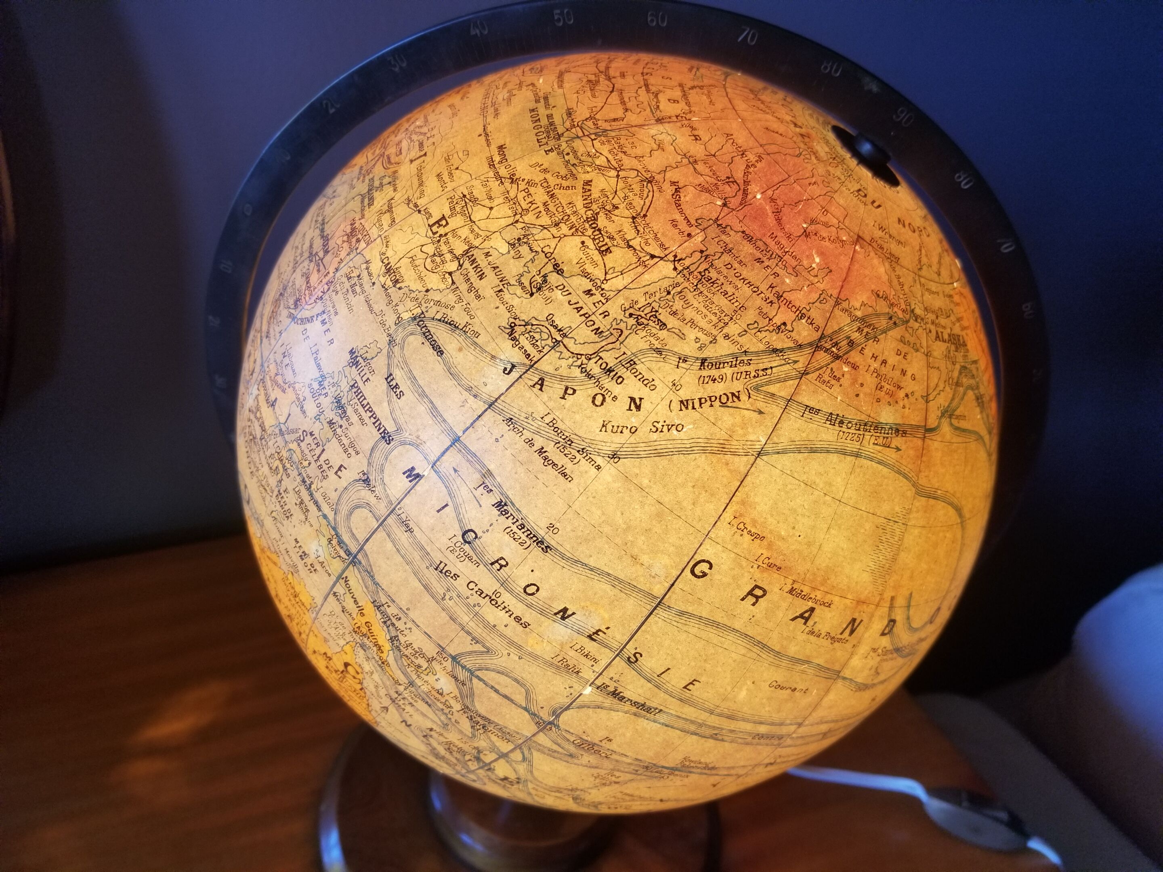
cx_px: 582
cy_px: 436
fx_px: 874
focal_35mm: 26
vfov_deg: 53.1
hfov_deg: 67.3
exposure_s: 1/100
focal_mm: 4.25
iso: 160
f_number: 1.7
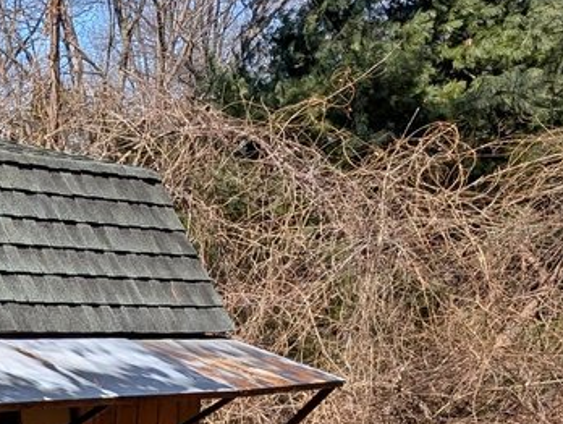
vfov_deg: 13.4
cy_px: 655
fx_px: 1694
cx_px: -475
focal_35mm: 104
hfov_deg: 15.8
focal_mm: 6.9
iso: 19
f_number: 1.68
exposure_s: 1/746
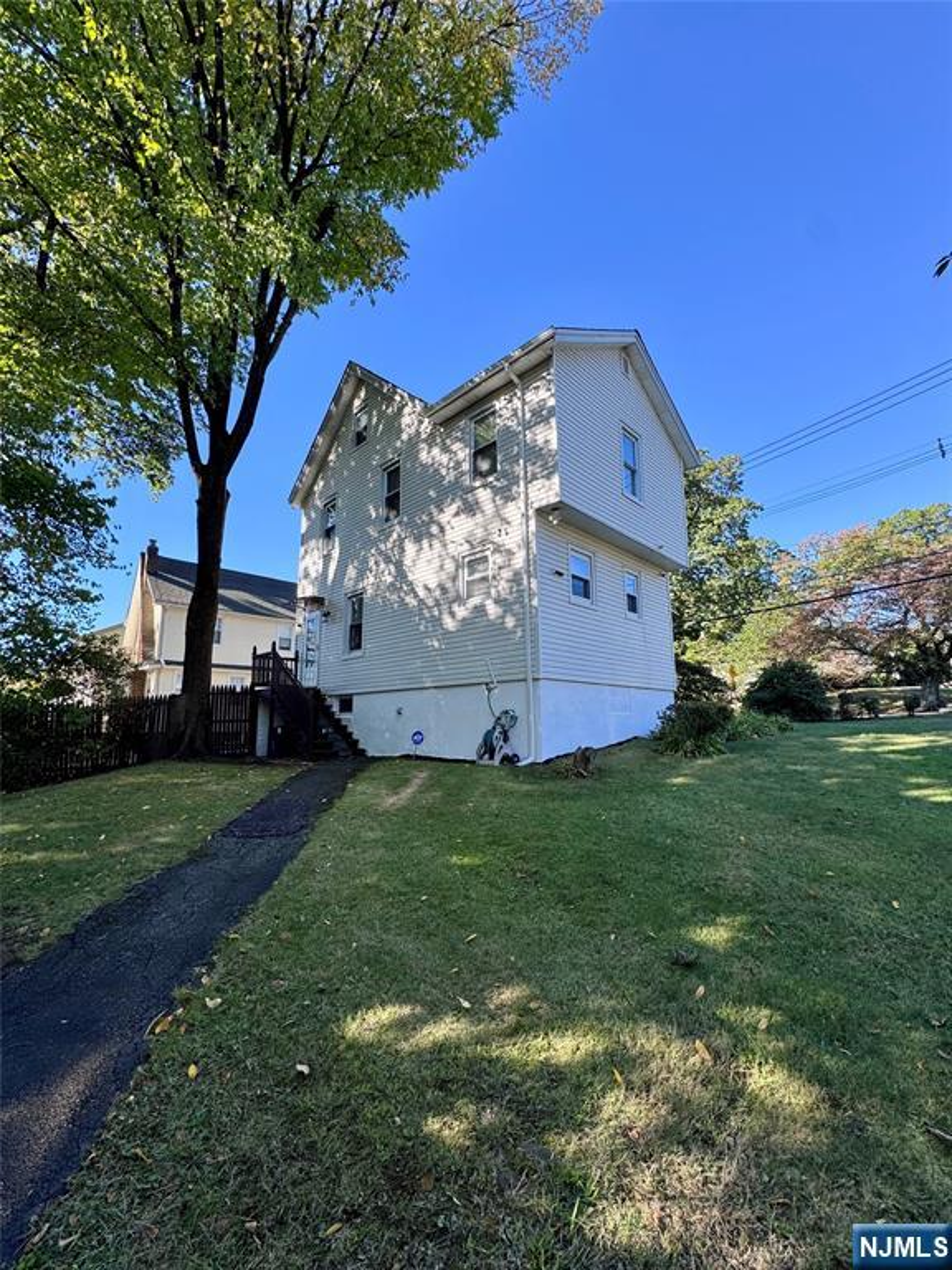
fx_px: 513
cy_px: 635
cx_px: 476
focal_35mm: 14
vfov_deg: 102.1
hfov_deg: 85.7
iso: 40
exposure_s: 1/394
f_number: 2.2
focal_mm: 2.22
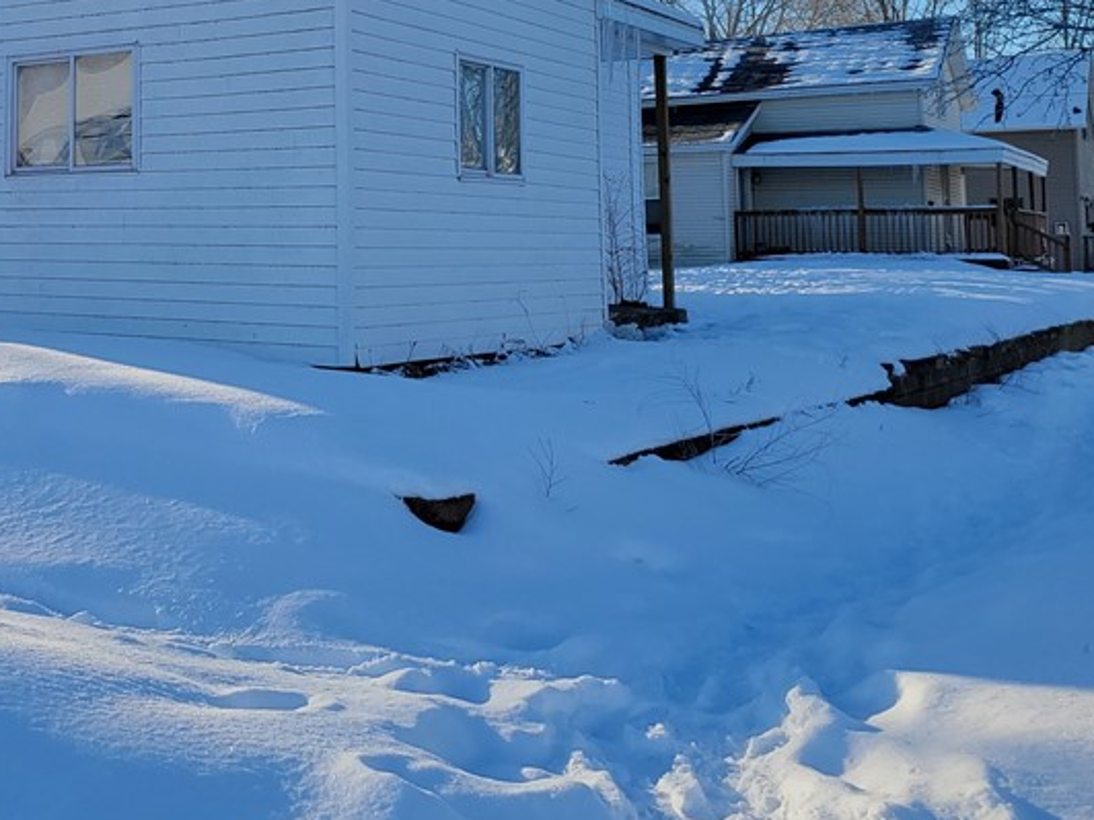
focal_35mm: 50
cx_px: 105
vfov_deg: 28.4
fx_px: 1580
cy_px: 150
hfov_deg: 35.8
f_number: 1.8
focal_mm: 5.4
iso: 40
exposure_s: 1/1387
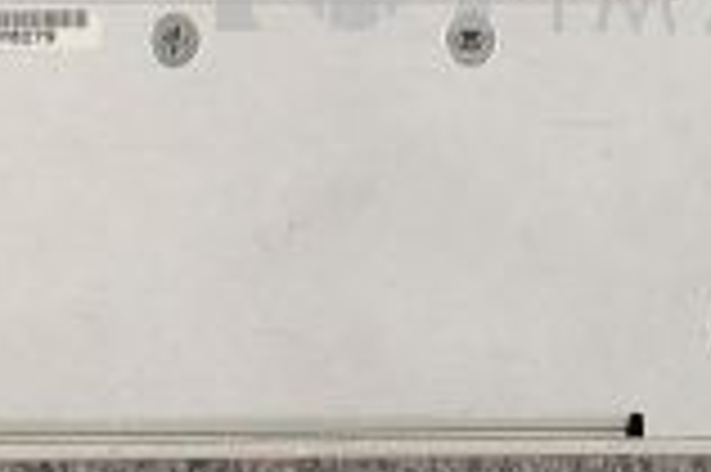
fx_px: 3749
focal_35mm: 190
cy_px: -74
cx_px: 666
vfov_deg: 7.2
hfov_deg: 10.8
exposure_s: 1/125
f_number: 9
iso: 1600
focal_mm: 50
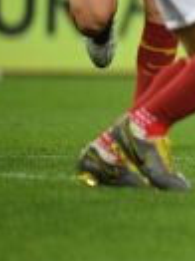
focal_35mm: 1884
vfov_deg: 1.1
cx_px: 601
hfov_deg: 0.8
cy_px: -61
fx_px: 14174
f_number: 4
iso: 4000
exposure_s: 1/1000
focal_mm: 420
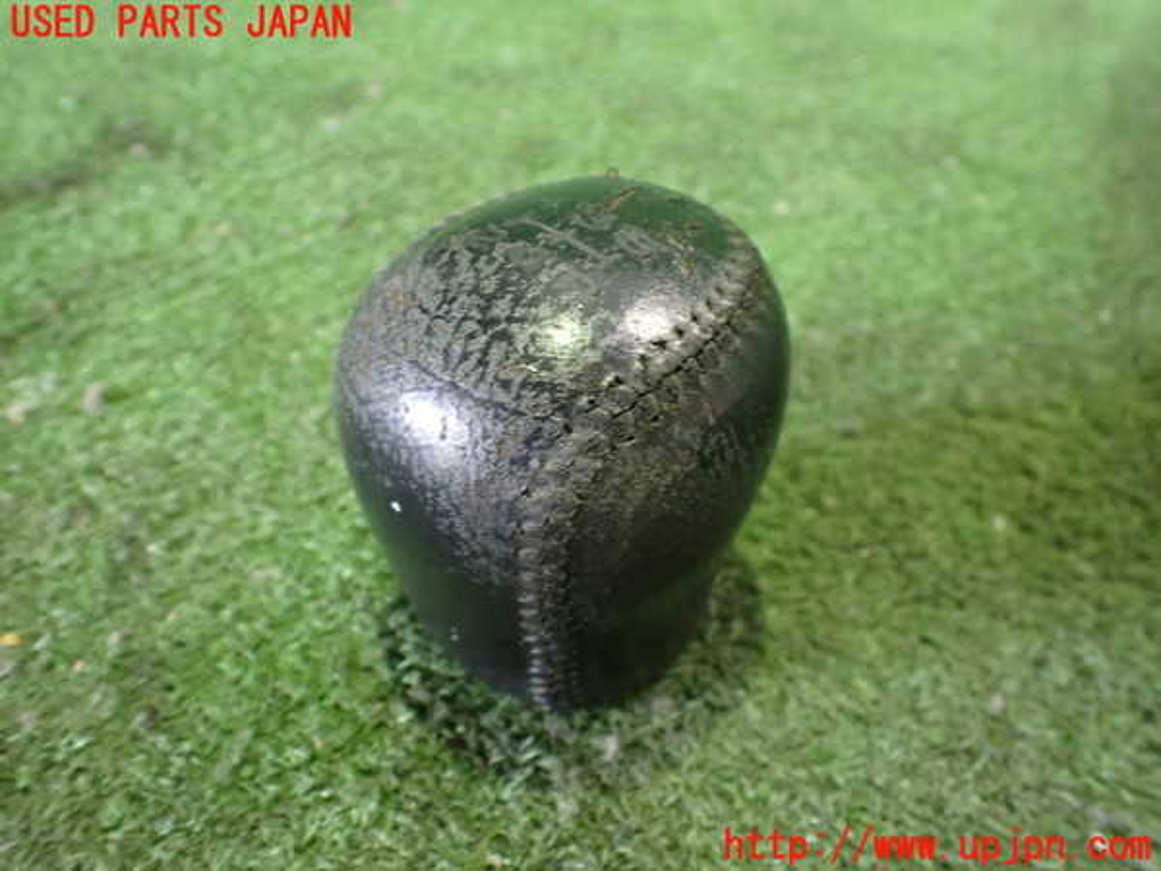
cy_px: 436
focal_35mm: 30
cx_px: 580
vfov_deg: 46.8
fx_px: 1006
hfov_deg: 60.0
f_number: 2.3
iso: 800
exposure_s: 1/30
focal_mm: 5.4
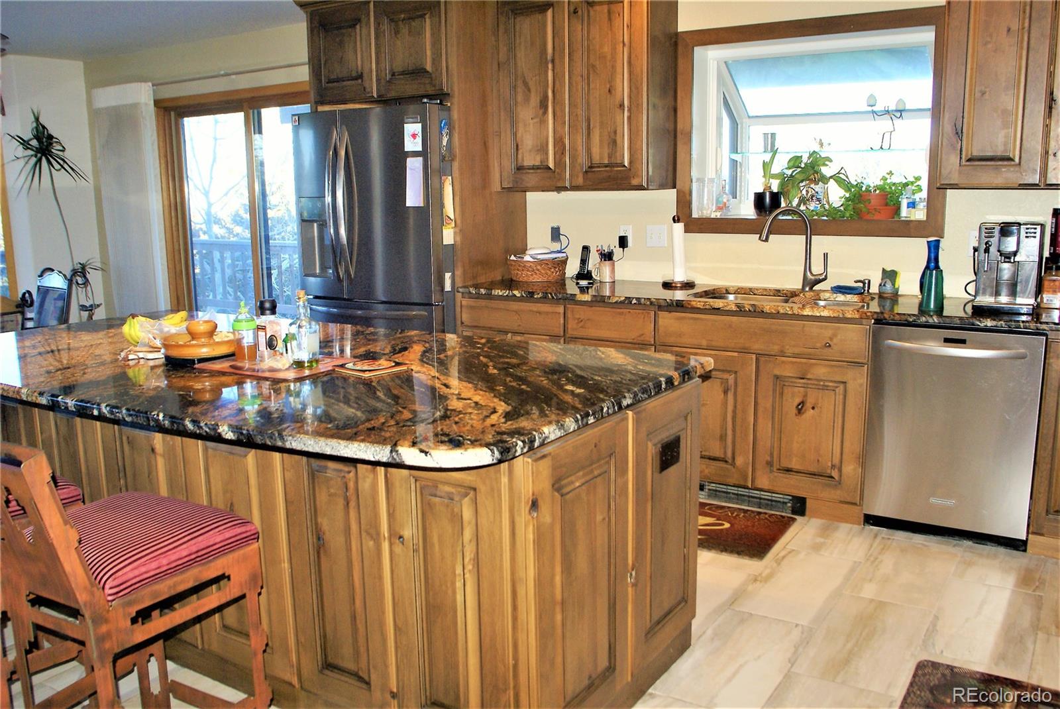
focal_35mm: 30
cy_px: 354
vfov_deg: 43.7
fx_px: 884
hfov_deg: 61.9
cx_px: 530
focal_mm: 20
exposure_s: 1/60
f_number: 5.6
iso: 400
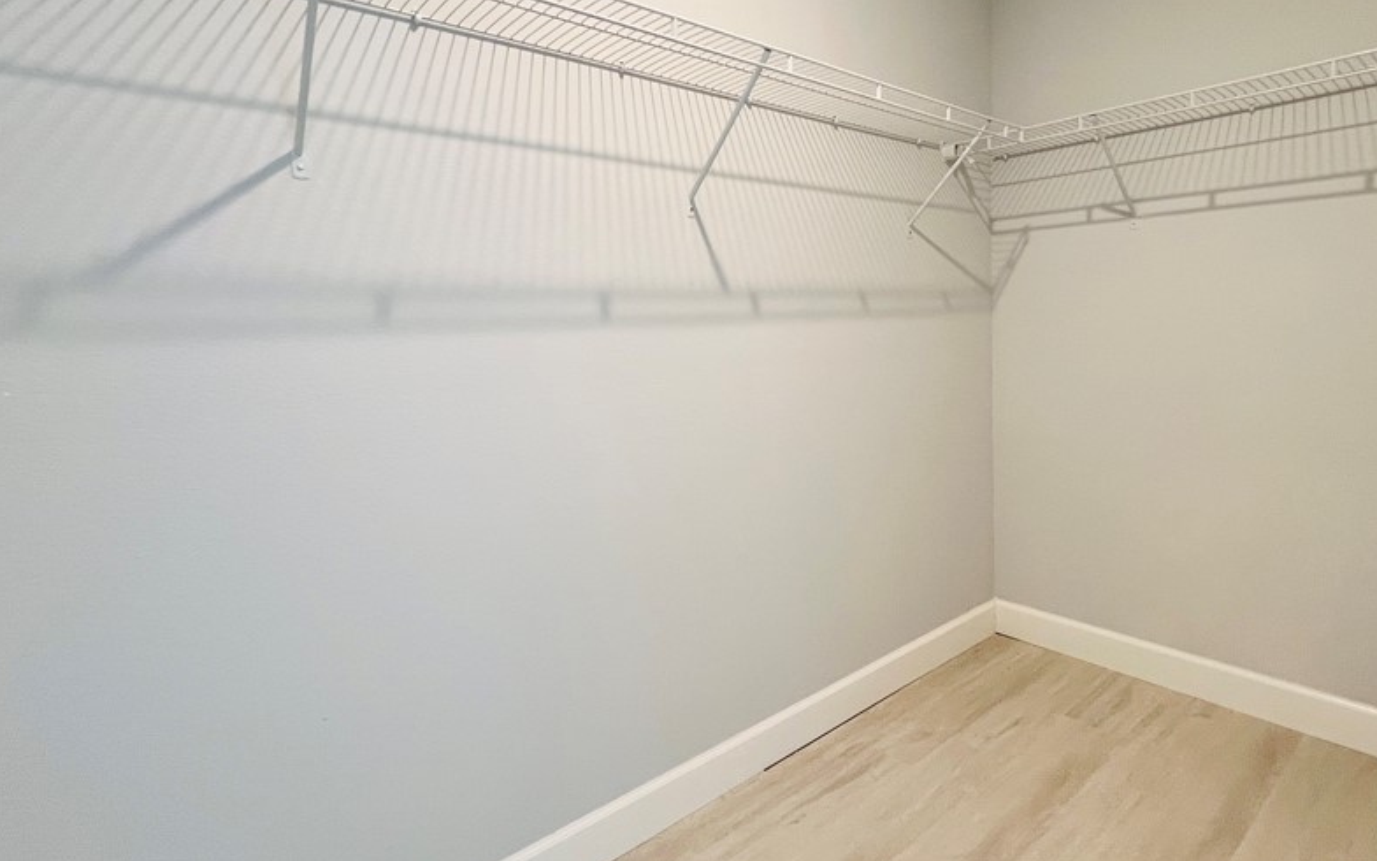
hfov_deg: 90.6
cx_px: 778
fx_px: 675
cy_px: 376
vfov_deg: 64.8
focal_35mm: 18
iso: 125
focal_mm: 1.57
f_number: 1.8
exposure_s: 1/60
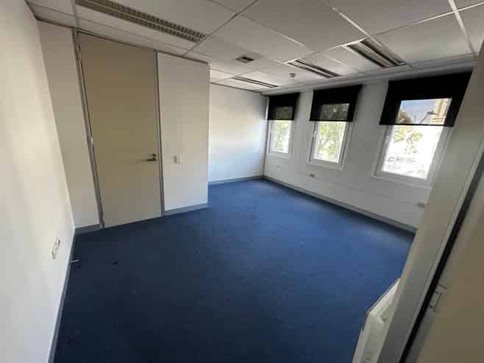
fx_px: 196
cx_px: 242
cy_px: 182
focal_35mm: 14
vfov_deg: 85.6
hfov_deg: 102.1
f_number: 2.2
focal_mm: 2.22
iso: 125
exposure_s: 1/99
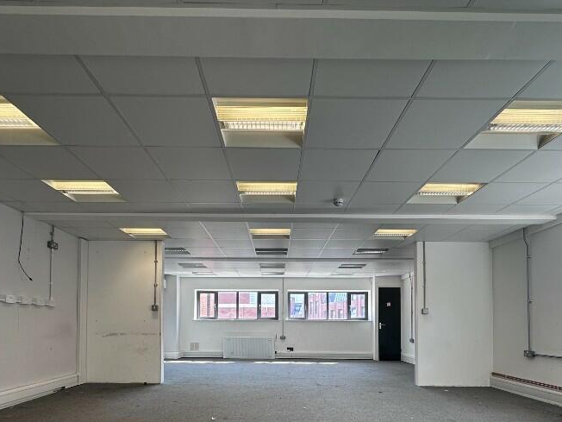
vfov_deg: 58.0
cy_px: 316
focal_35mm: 22
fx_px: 357
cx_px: 282
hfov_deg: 76.4
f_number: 2.2
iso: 40
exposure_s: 1/100
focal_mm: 2.22
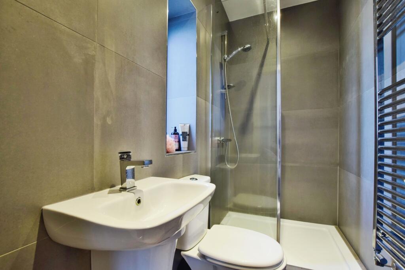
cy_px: 135
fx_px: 169
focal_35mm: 15
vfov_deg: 77.4
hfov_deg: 100.4
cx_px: 202
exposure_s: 1/8
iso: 640
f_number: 8
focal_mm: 10
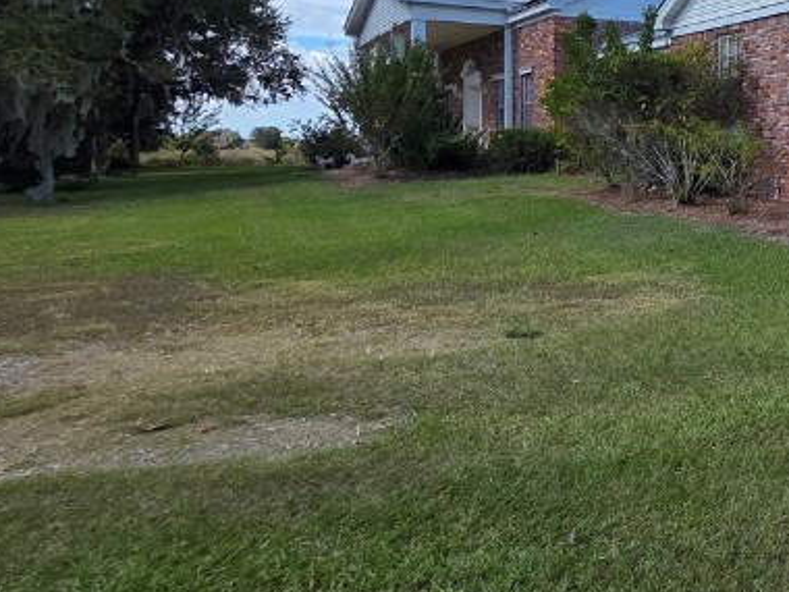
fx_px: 798
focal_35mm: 35
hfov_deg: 39.8
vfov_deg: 39.4
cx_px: 920
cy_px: 133
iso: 40
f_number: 1.9
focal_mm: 2.2
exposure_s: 1/1488
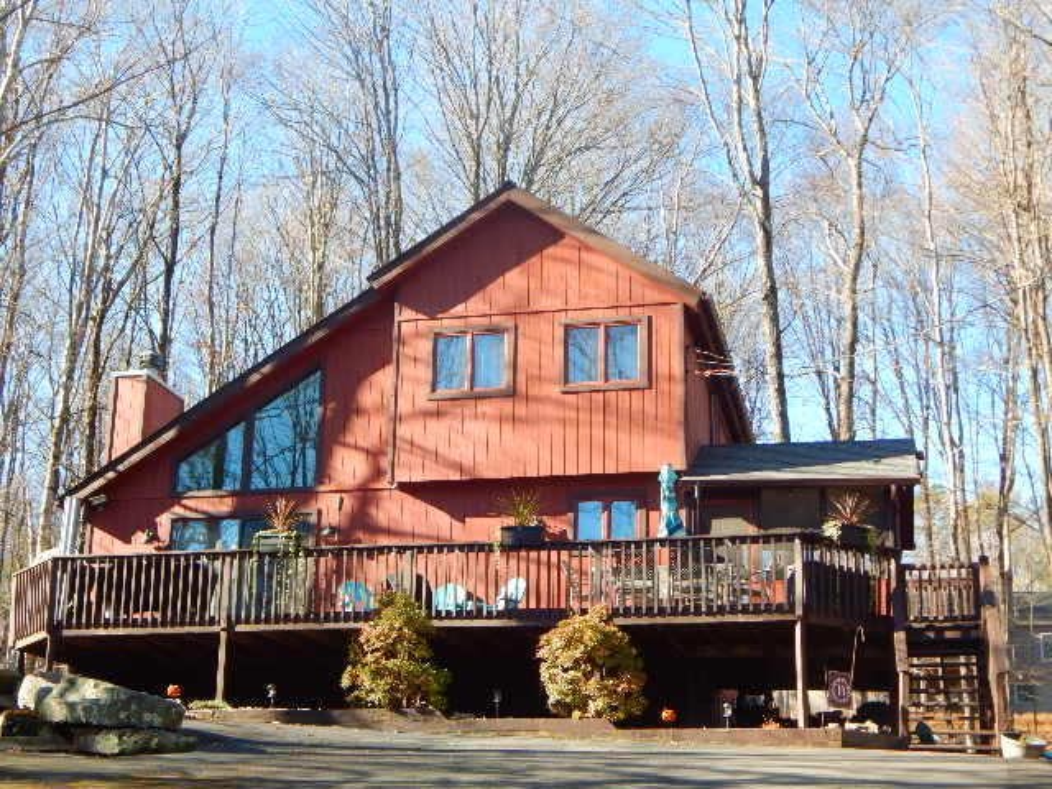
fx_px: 1641
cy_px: 394
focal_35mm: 54
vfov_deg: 27.0
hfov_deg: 35.5
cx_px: 526
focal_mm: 9.7
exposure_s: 1/200
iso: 125
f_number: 3.8
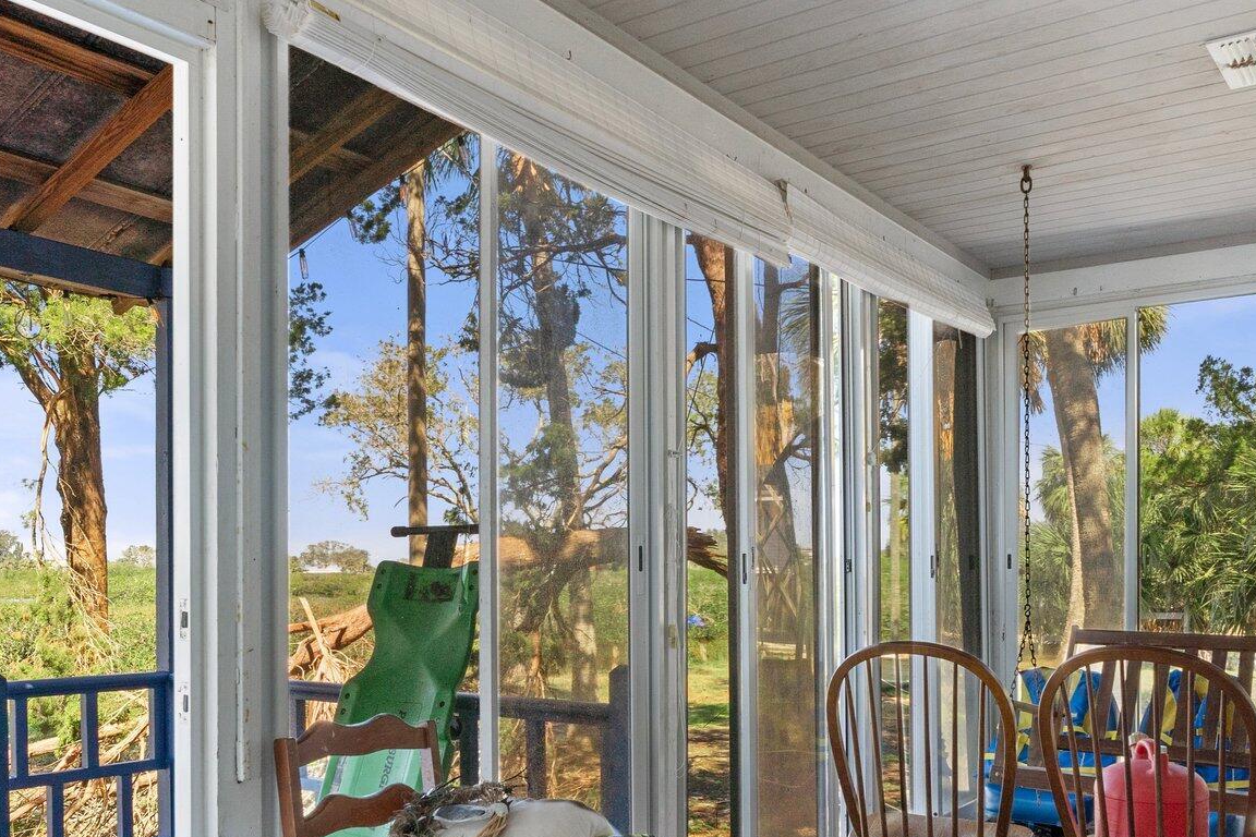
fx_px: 1116
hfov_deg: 58.7
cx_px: 623
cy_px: 568
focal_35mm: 32
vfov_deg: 40.5
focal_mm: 12
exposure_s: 1/10
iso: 320
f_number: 8
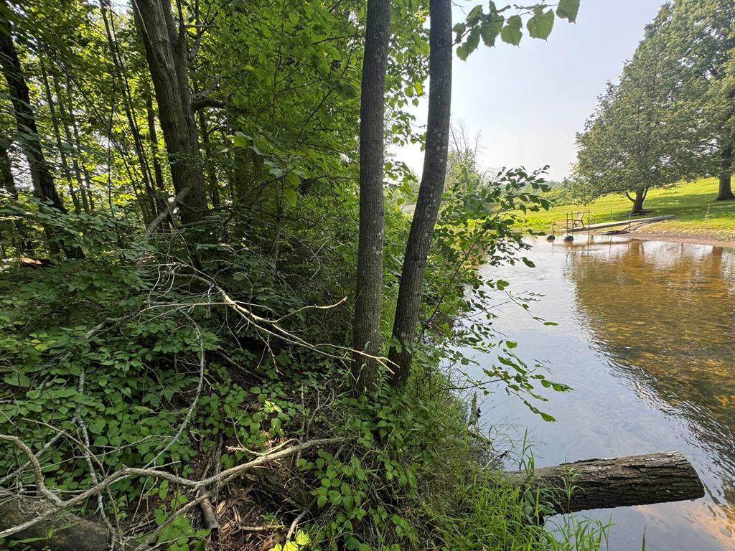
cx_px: 368
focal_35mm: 14
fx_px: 297
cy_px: 276
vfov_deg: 85.7
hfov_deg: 102.1
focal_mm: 2.22
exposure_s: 1/235
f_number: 2.2
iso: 40
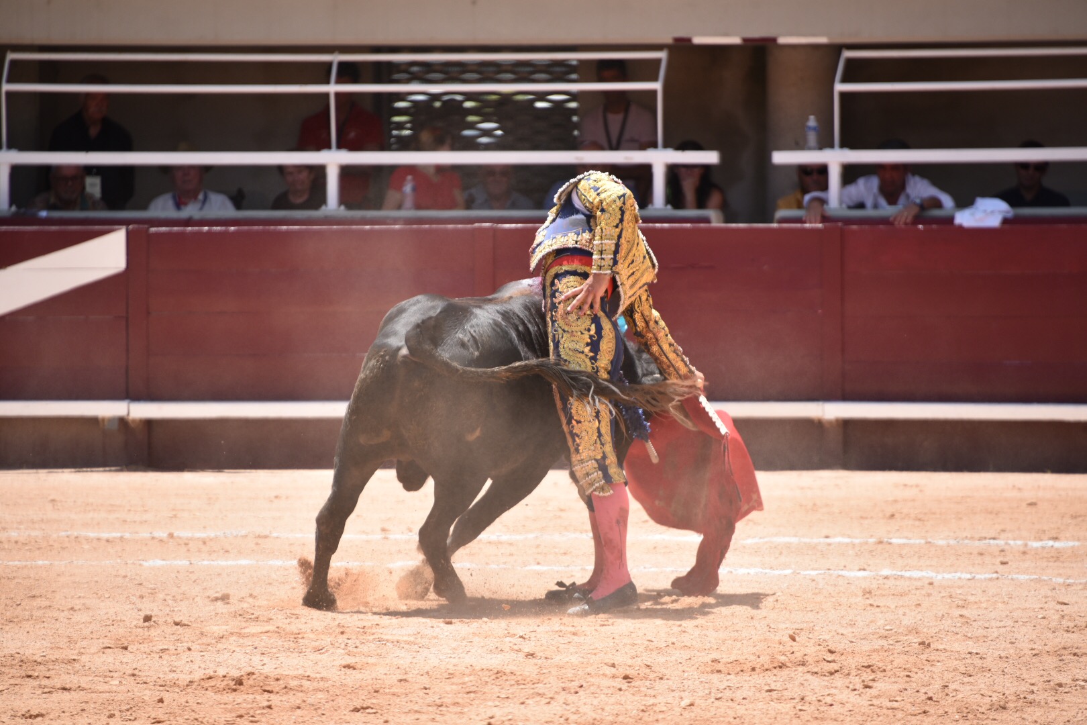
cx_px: 544
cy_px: 362
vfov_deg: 4.6
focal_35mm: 300
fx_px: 9058
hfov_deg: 6.9
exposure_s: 1/1000
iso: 400
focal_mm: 300
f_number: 5.6
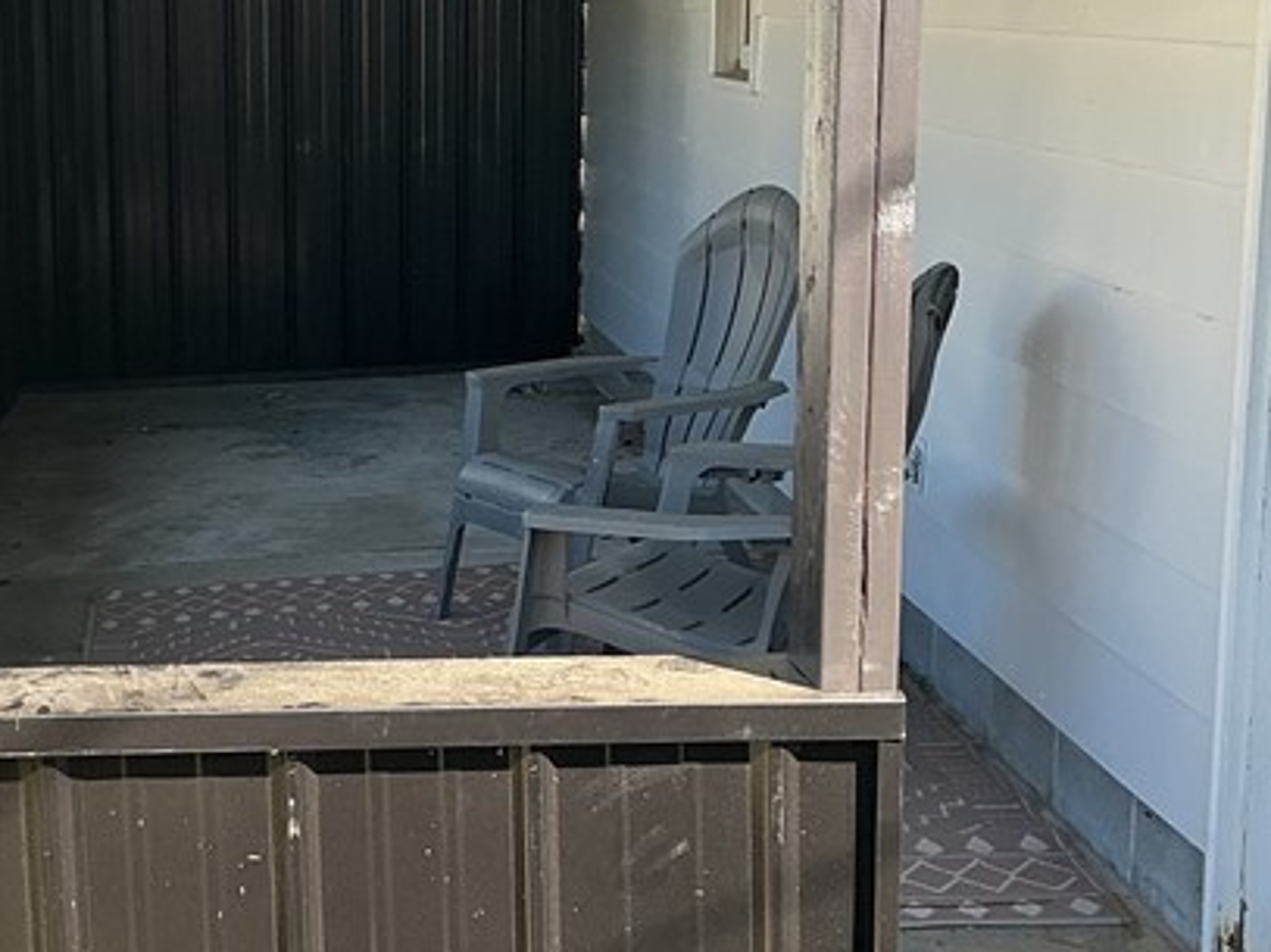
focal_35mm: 73
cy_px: 512
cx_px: 372
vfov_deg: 20.2
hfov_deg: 26.4
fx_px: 2680
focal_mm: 3
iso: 25
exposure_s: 1/279
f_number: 1.8
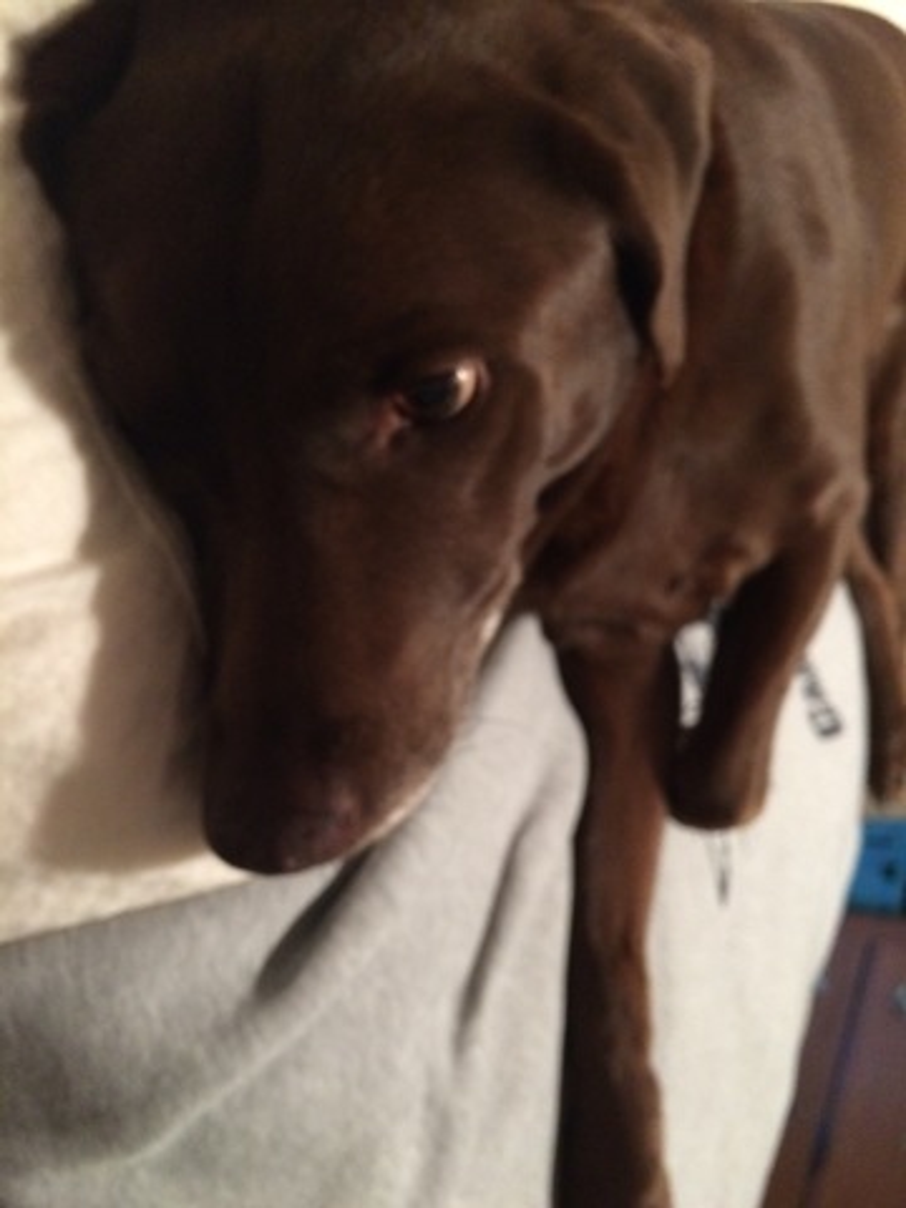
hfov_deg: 48.2
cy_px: 604
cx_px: 453
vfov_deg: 61.7
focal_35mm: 29
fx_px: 1012
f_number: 2.2
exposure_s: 1/15
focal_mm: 4.15
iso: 320
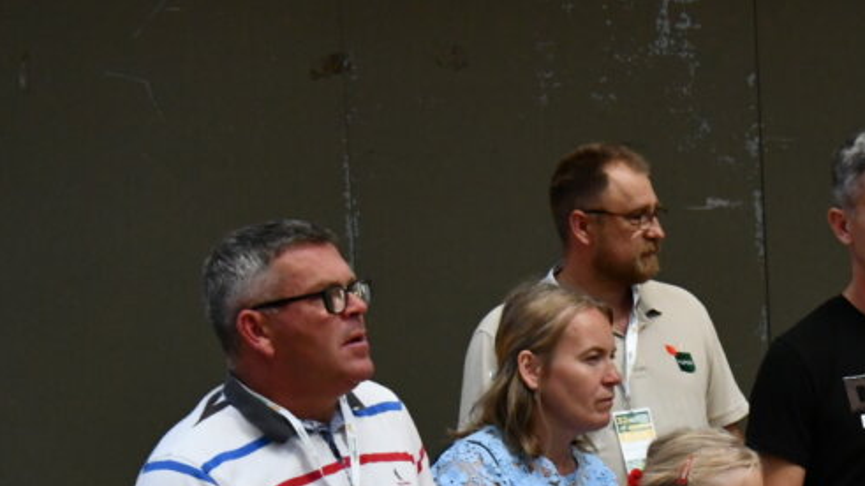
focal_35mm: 262
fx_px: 6008
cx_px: 800
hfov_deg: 8.2
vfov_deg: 4.6
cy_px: 501
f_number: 10
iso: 3200
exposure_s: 1/400
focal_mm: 80
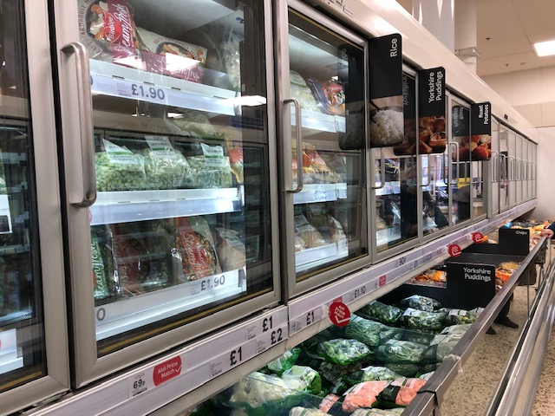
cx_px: 278
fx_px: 449
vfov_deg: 49.7
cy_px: 208
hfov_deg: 63.4
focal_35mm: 28
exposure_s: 1/33
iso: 20
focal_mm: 4
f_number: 1.8
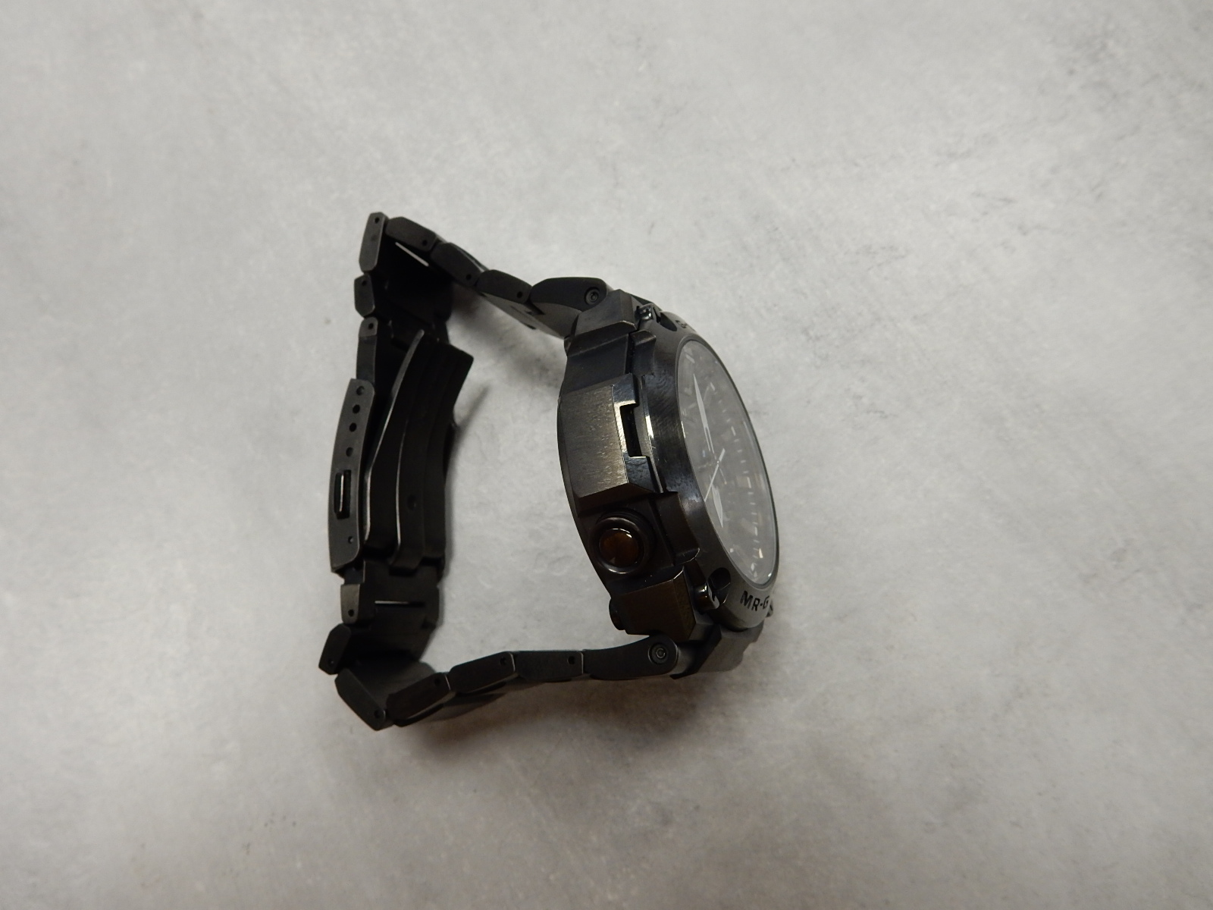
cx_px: 606
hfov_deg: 69.4
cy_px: 455
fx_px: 876
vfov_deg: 54.9
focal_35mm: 25
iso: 125
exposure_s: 1/30
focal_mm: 4.5
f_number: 3.7
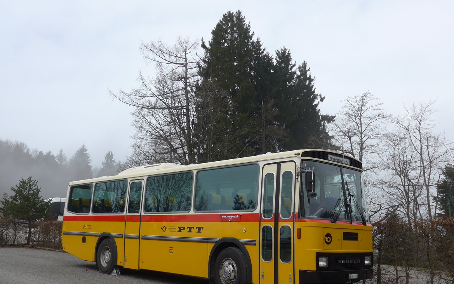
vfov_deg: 34.4
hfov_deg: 52.7
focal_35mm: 37
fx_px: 458
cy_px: 159
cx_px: 231
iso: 80
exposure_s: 1/1600
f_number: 2.8
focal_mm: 7
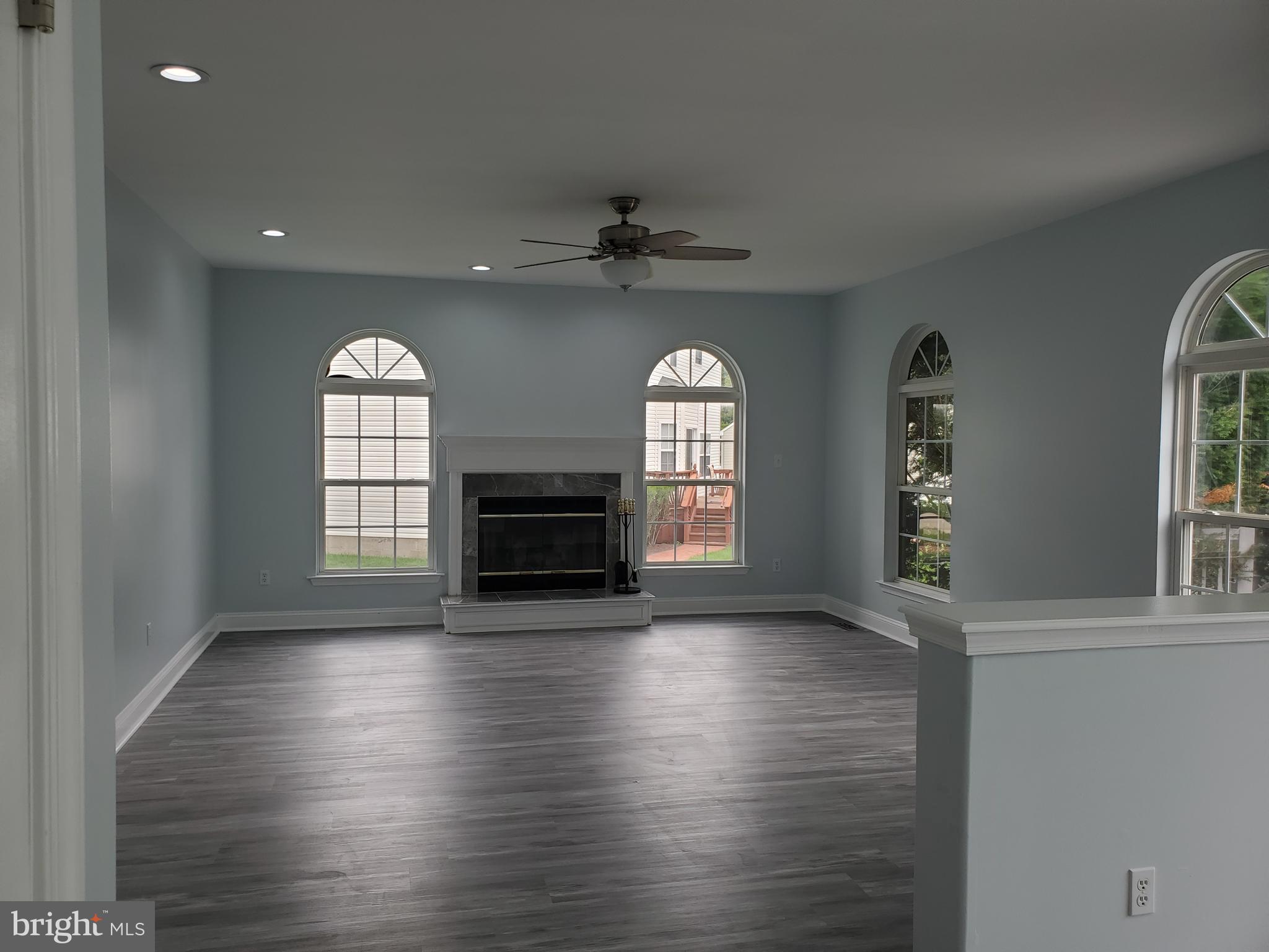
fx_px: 953
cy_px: 476
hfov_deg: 67.3
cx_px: 634
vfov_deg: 53.1
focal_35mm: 26
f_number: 2.4
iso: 50
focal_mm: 4.3
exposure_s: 1/124
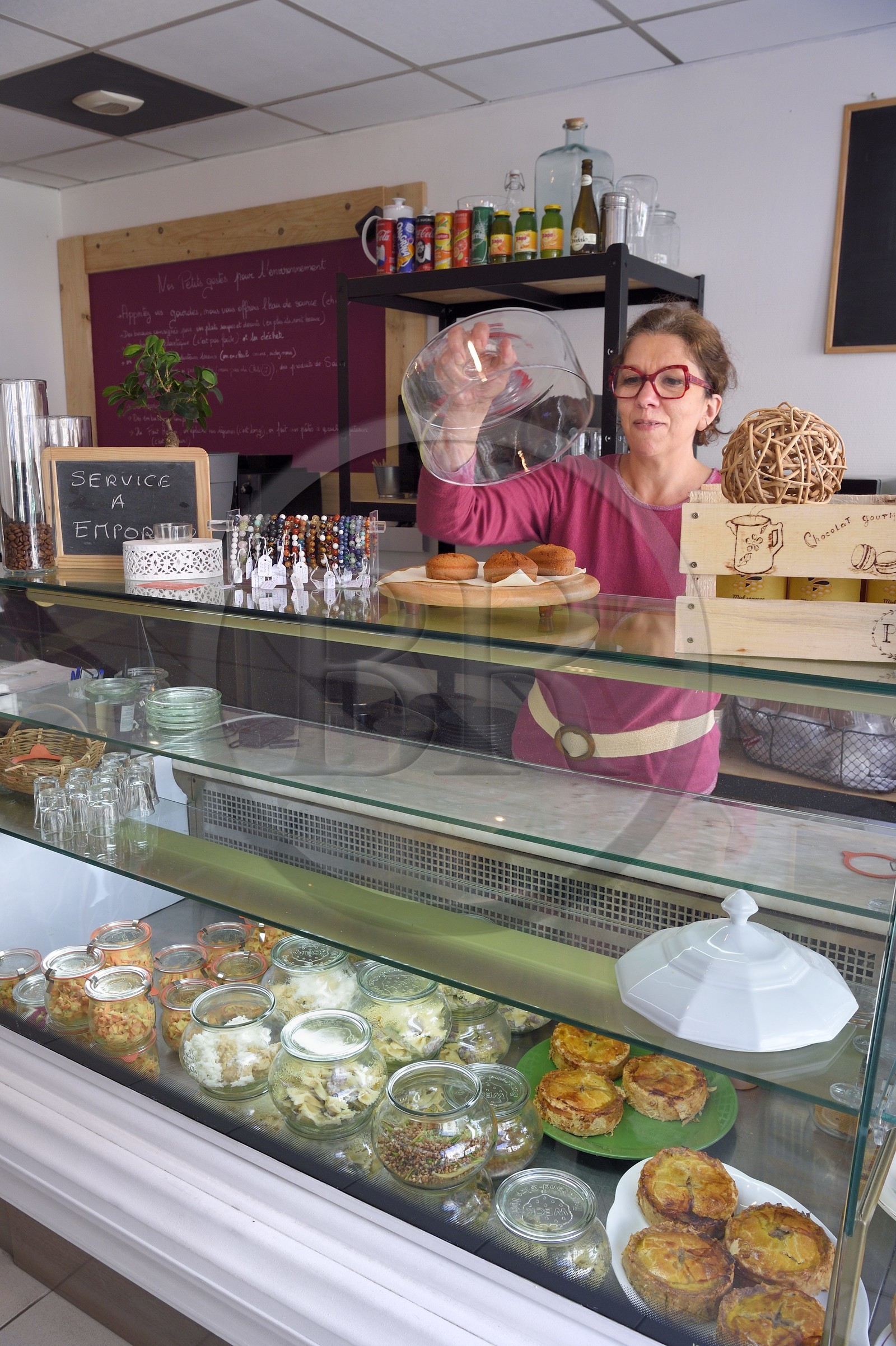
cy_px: 673
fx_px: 1121
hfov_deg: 43.6
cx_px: 448
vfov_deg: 62.0
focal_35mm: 30
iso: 800
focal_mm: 30
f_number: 10
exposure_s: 1/60
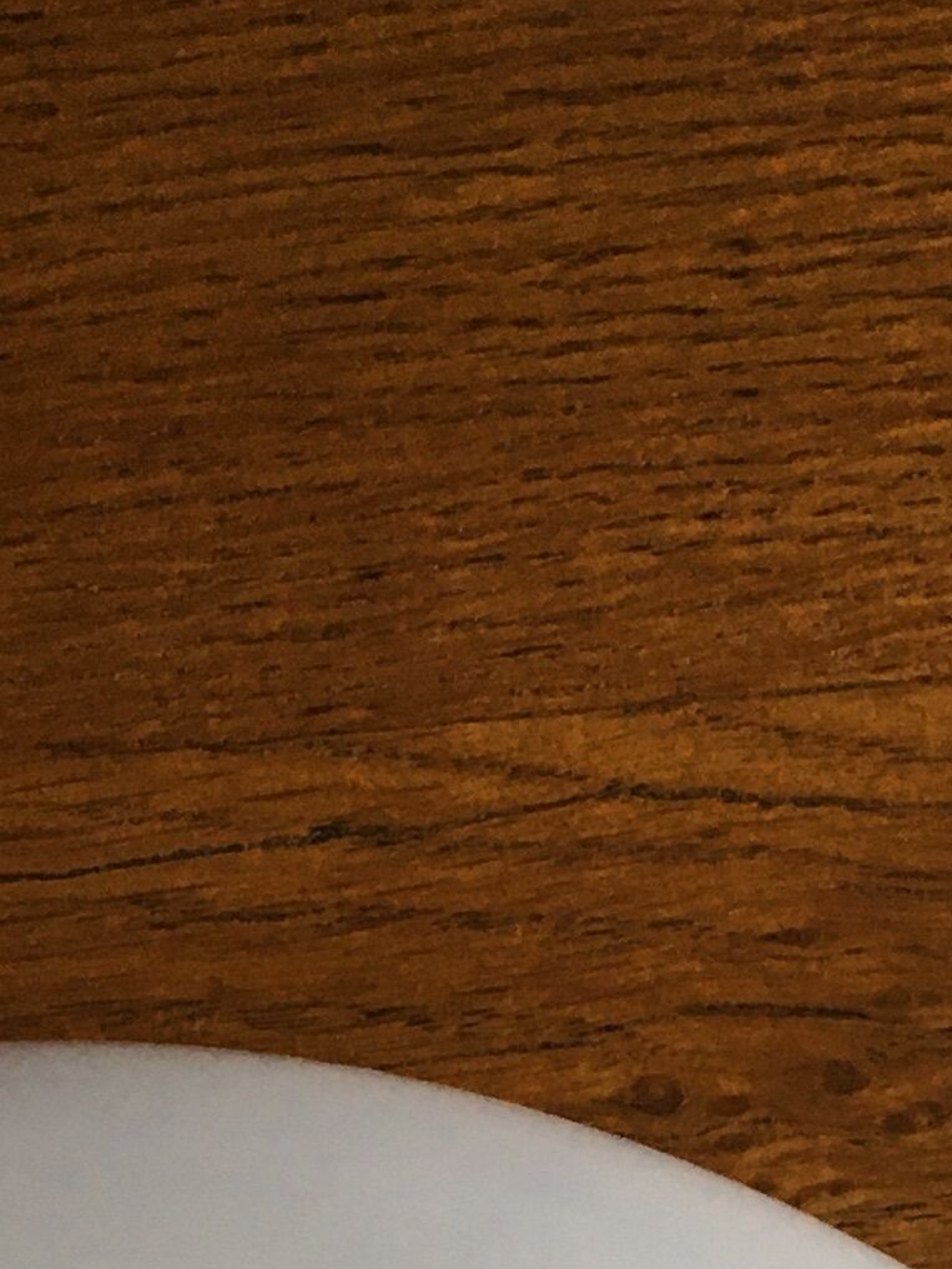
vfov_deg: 14.6
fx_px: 4216
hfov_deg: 12.8
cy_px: 2411
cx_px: 70
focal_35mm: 115
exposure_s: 1/33
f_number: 2.2
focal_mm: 4.15
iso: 50
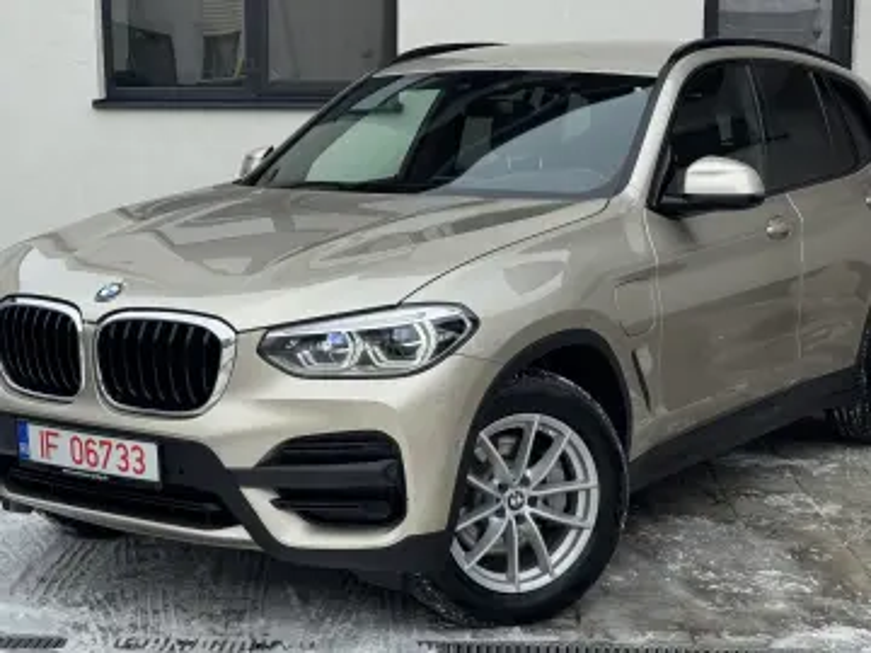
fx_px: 1208
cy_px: 326
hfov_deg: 39.7
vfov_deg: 30.3
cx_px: 436
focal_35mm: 48
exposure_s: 1/1637
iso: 64
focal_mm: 6.76
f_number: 1.78
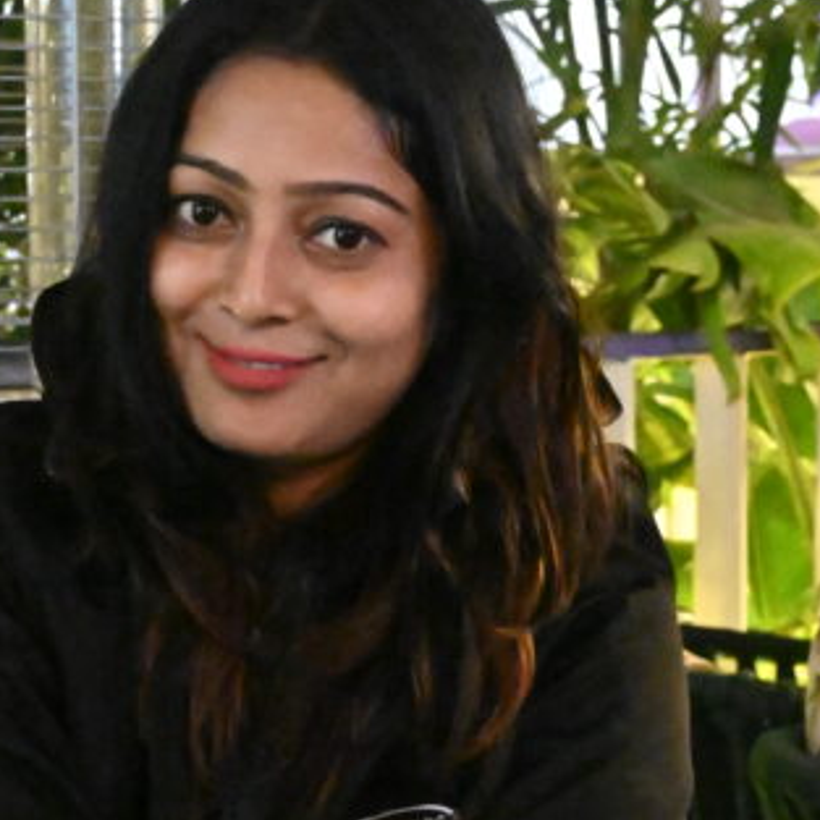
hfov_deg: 17.4
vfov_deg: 17.3
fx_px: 2680
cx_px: 297
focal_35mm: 100
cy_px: 613
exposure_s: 1/30
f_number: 7.1
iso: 51200
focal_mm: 36
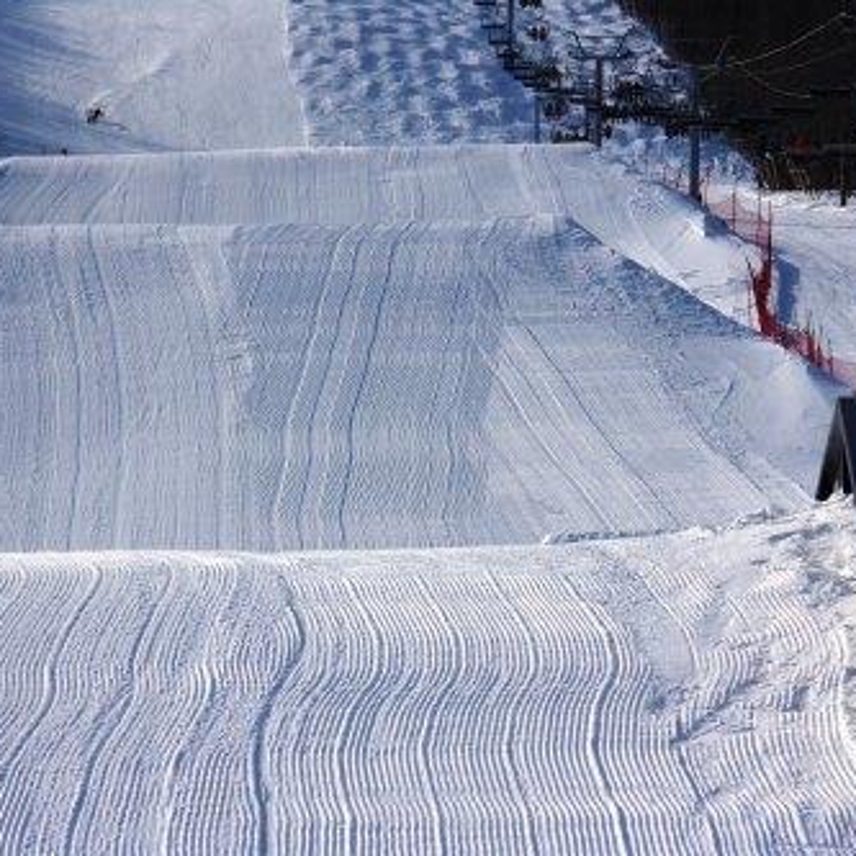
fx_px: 5819
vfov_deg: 8.4
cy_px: 429
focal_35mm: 208
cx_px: 357
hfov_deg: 8.4
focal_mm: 30.6
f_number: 13.1
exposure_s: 1/250
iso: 80
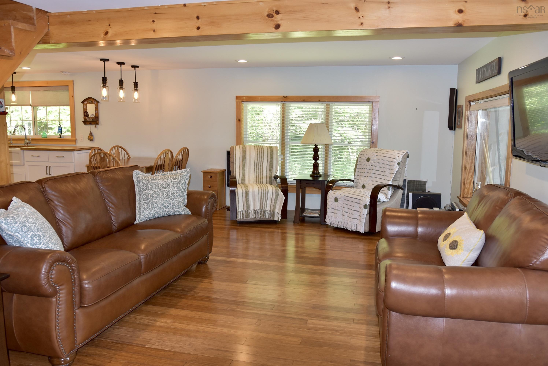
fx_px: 411
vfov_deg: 48.0
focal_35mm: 27
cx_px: 274
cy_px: 183
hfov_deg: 67.3
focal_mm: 18
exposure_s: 1/125
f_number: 2.8
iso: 400
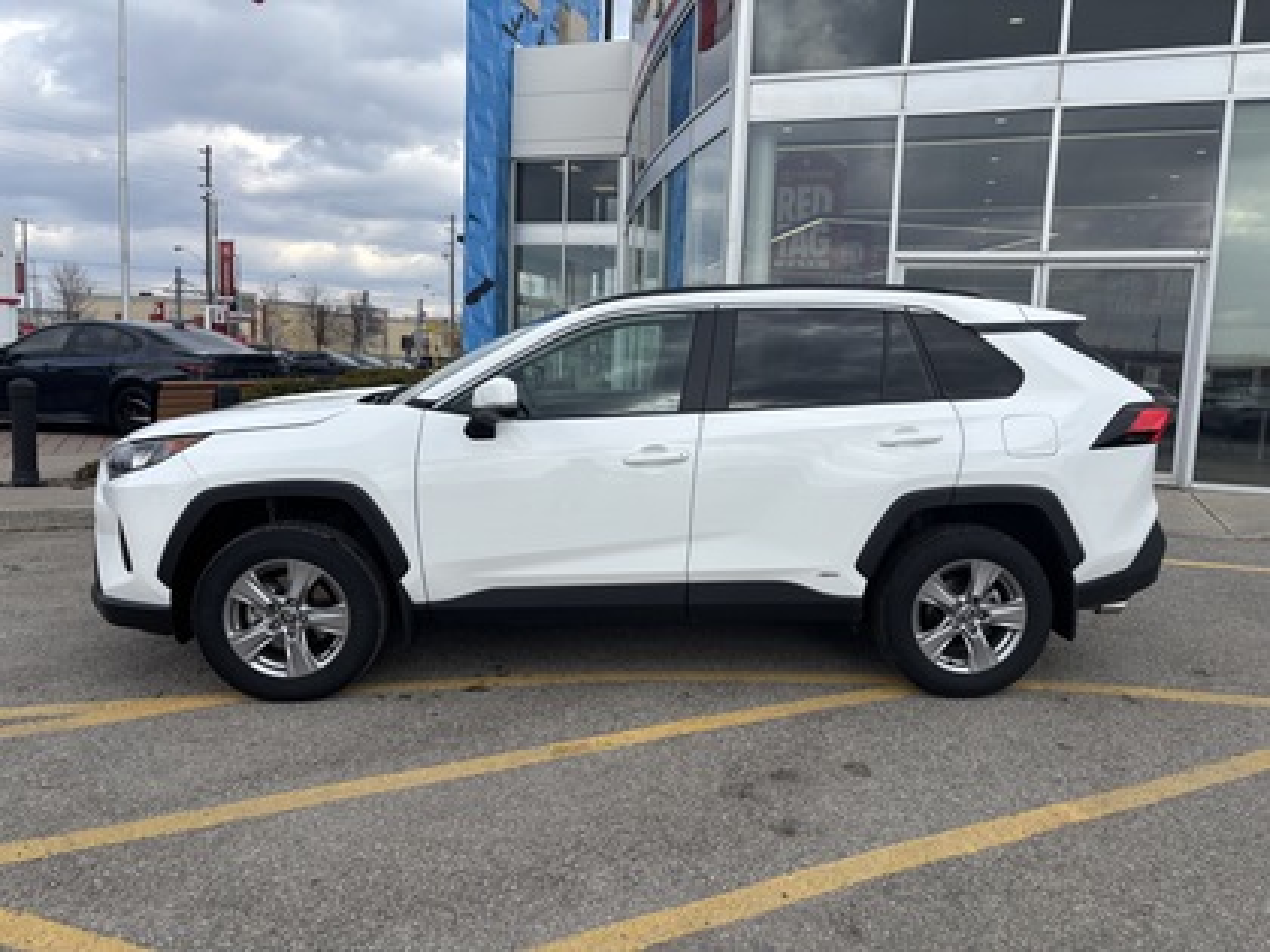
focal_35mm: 26
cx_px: 635
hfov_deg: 67.3
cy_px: 476
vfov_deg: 53.1
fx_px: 954
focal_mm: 5.96
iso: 50
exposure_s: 1/2342
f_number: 1.6
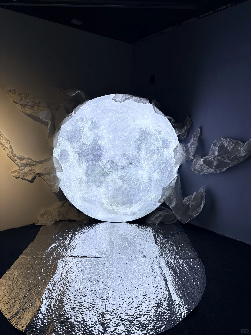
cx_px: 126
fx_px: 251
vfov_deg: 67.3
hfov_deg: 53.1
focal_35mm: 26
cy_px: 168
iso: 40
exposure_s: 1/195
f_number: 1.6
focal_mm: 5.96
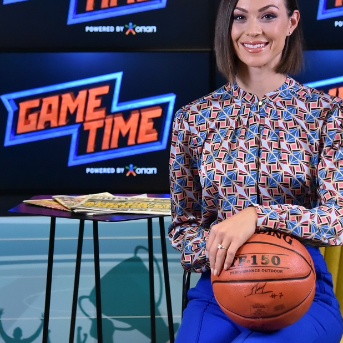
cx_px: 84
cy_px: 93
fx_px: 1502
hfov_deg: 13.0
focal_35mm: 134
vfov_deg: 13.0
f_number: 4
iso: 3200
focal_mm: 65
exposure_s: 1/640
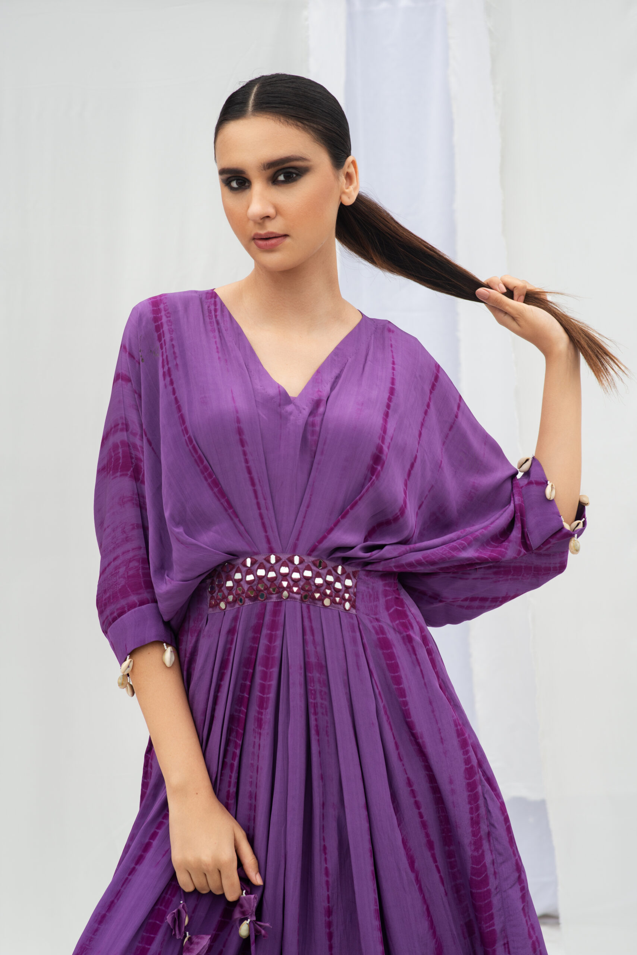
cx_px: 318
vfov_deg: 23.9
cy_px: 478
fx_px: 2255
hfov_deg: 16.1
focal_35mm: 85
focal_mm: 85
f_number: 7.1
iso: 200
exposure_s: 1/200
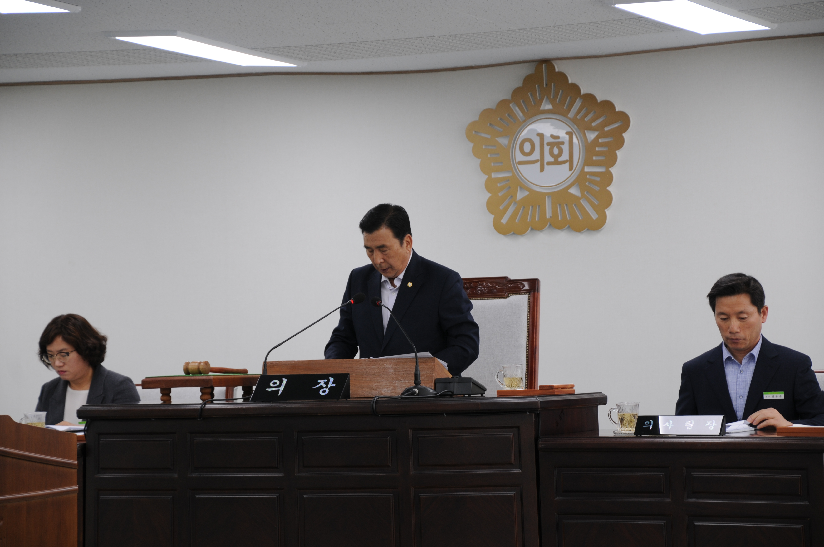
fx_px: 2915
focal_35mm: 128
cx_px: 412
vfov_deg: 10.7
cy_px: 274
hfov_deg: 16.1
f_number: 5.3
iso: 200
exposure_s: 1/20
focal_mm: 85
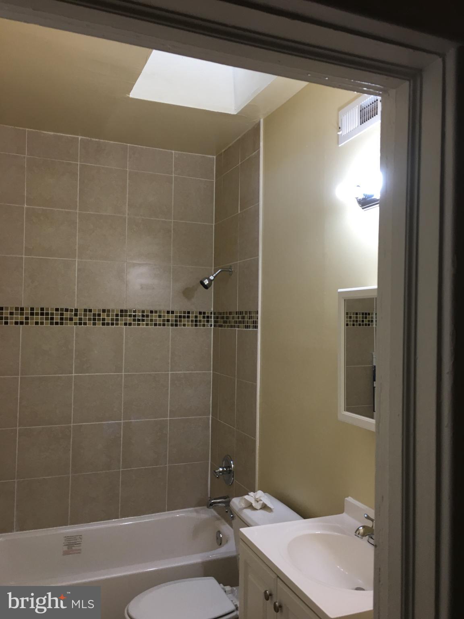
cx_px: 232
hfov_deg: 48.2
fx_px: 518
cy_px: 310
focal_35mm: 29
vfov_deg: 61.7
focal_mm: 4.15
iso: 25
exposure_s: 1/15
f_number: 2.2
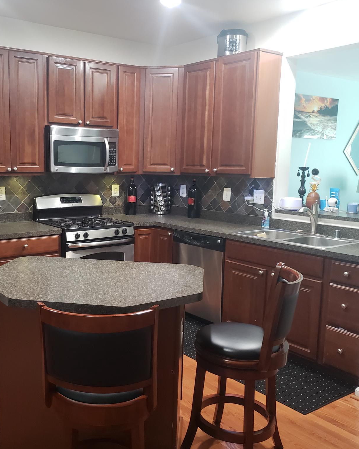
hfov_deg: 42.2
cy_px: 224
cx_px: 97
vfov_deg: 52.8
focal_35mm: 34
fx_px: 452
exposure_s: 1/60
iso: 320
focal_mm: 4.3
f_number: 1.5
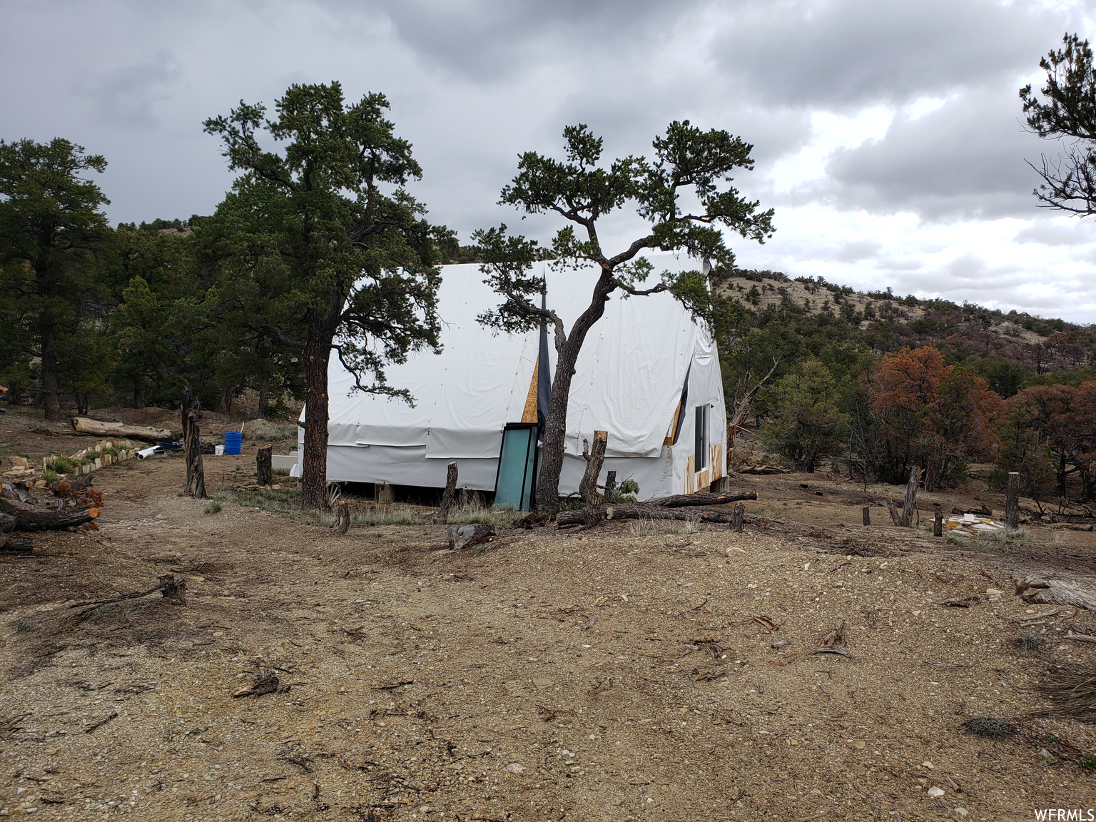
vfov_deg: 53.1
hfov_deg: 67.3
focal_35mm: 26
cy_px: 411
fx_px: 823
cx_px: 548
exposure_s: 1/927
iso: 50
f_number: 2.4
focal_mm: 4.3
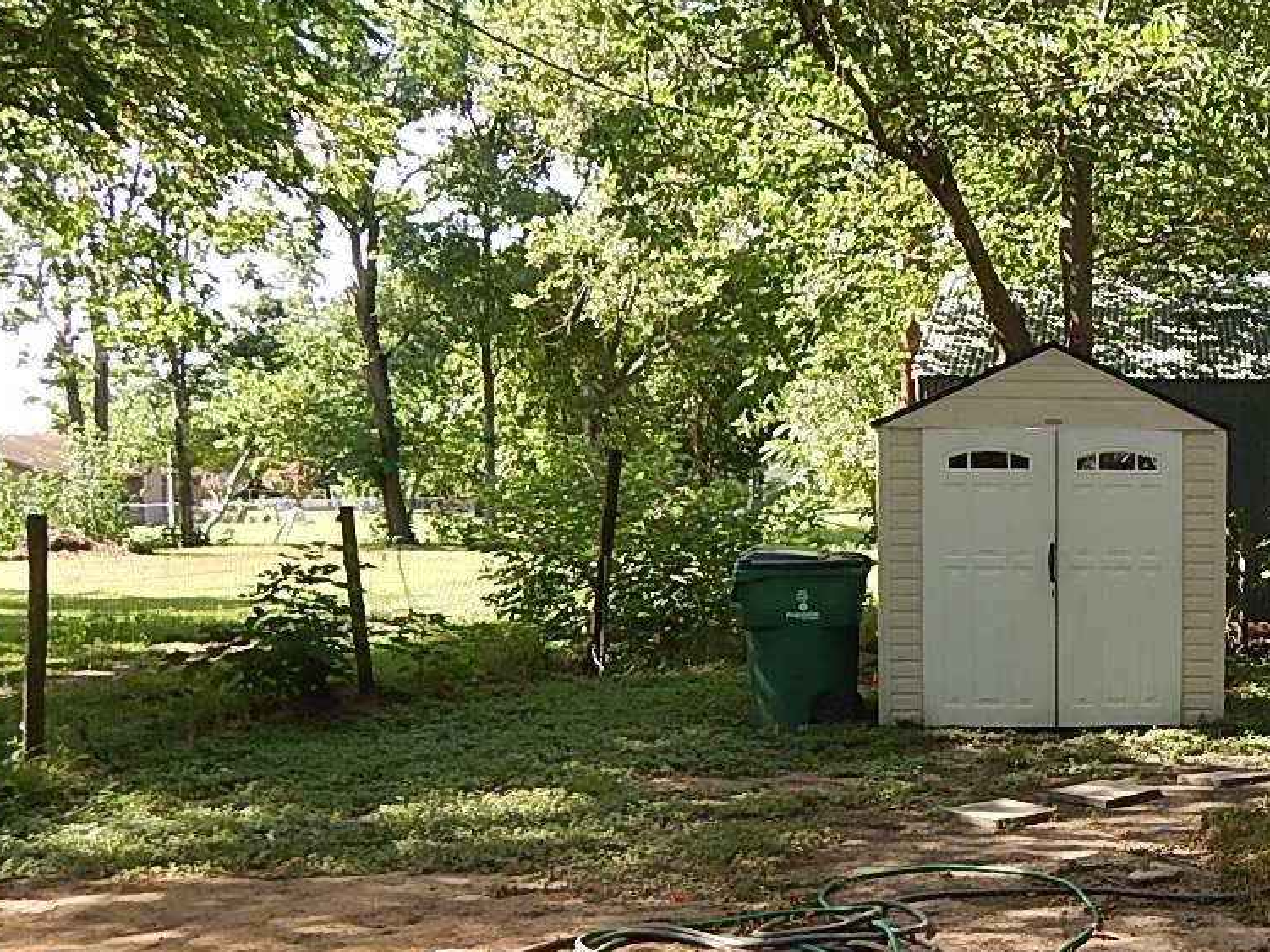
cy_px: 654
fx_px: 1797
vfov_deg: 29.4
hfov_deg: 36.0
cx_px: 1196
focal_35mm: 49
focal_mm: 4
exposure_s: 1/250
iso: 125
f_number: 3
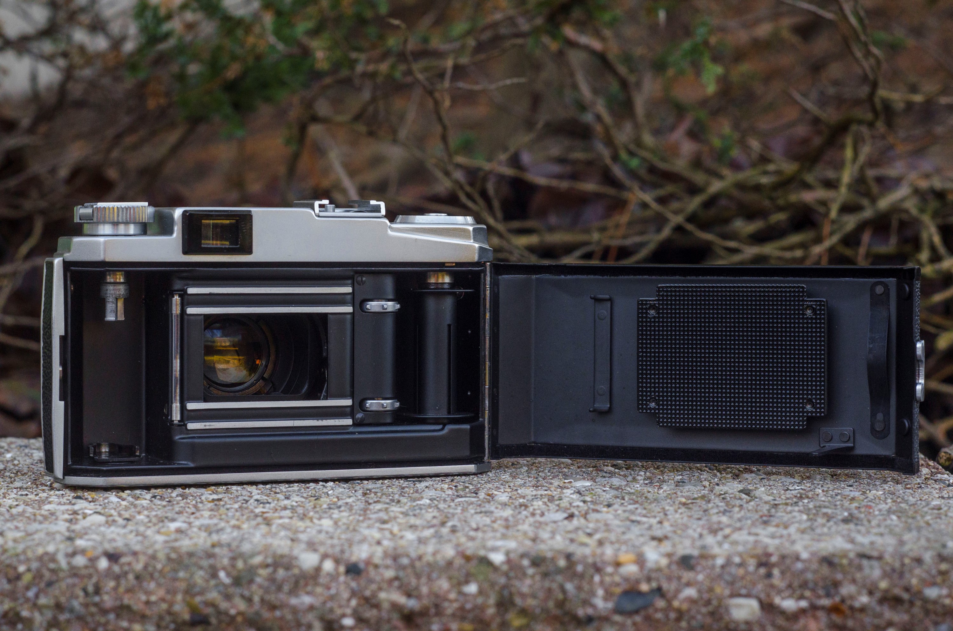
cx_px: 476
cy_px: 316
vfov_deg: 25.6
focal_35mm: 52
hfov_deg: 37.9
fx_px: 1387
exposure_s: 1/160
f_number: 3.5
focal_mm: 35
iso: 500
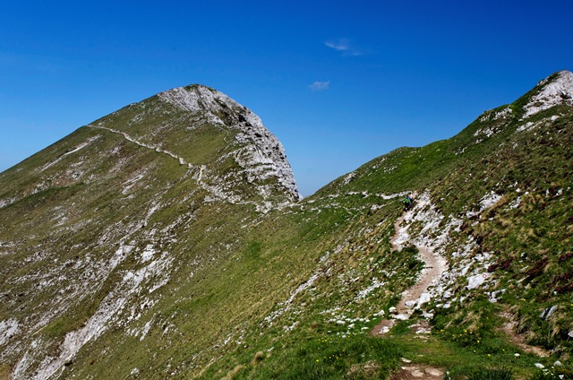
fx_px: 667
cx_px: 286
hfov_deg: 46.5
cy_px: 190
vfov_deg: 31.8
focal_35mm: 42
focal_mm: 28
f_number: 13
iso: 200
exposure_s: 1/125
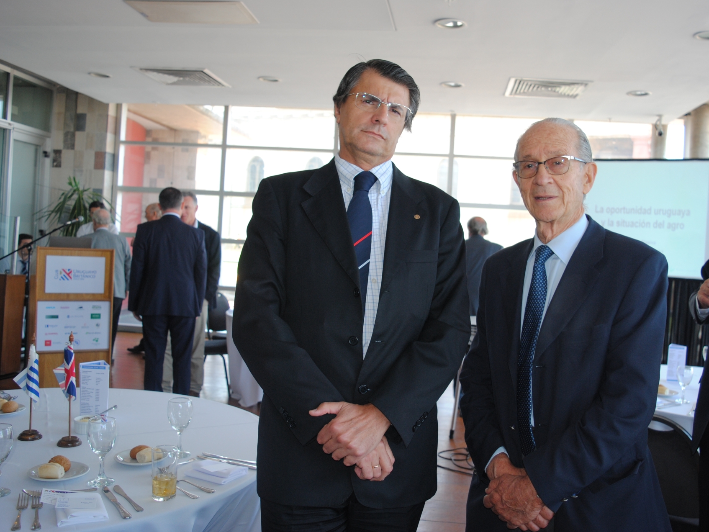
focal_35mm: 33
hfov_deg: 55.2
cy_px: 263
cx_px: 401
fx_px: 676
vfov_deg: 43.0
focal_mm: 20
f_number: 3.5
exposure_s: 1/80
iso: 200
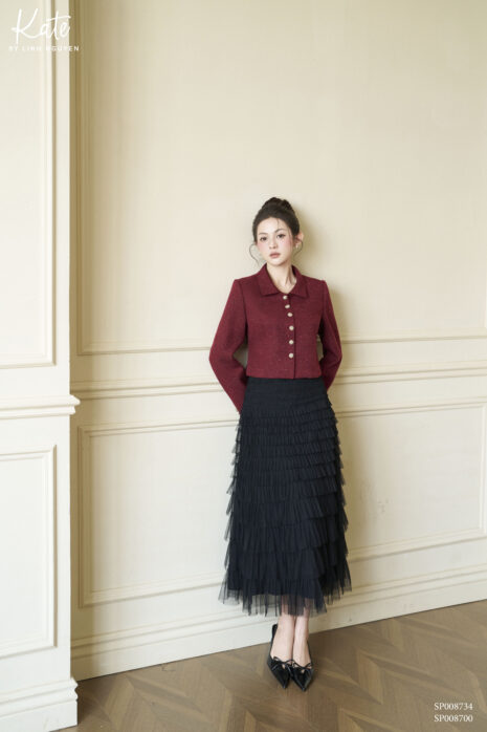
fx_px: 1015
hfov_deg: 27.0
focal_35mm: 50
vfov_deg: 39.6
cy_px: 366
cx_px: 244
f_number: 2.8
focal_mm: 50
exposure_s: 1/200
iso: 800
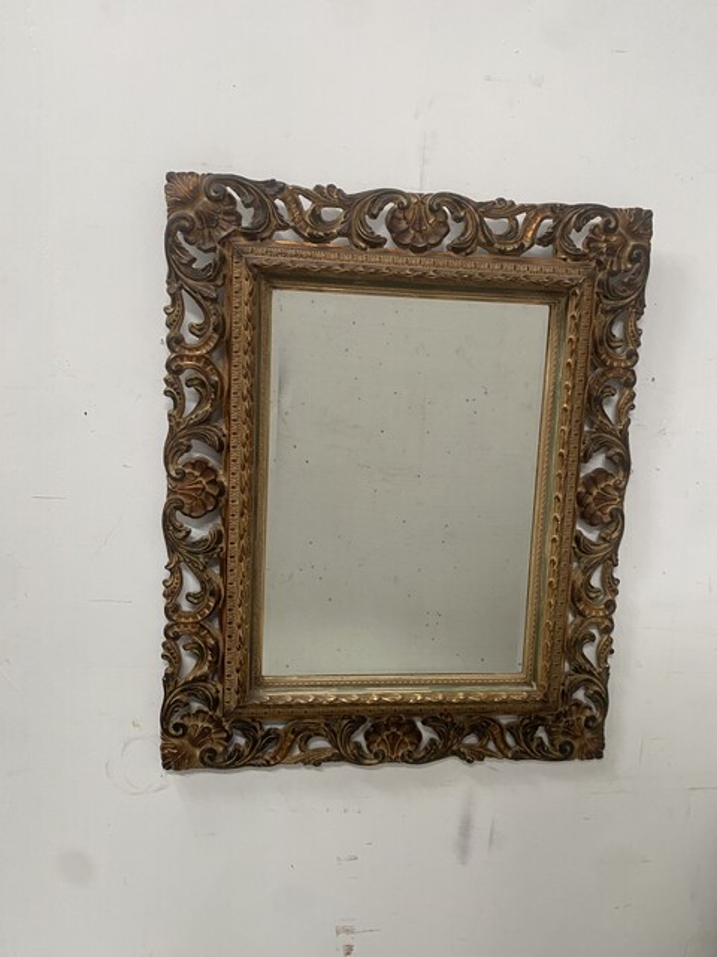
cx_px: 358
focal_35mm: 26
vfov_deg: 67.3
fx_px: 718
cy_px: 478
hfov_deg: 53.1
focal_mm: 4.25
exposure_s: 1/60
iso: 250
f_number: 1.8
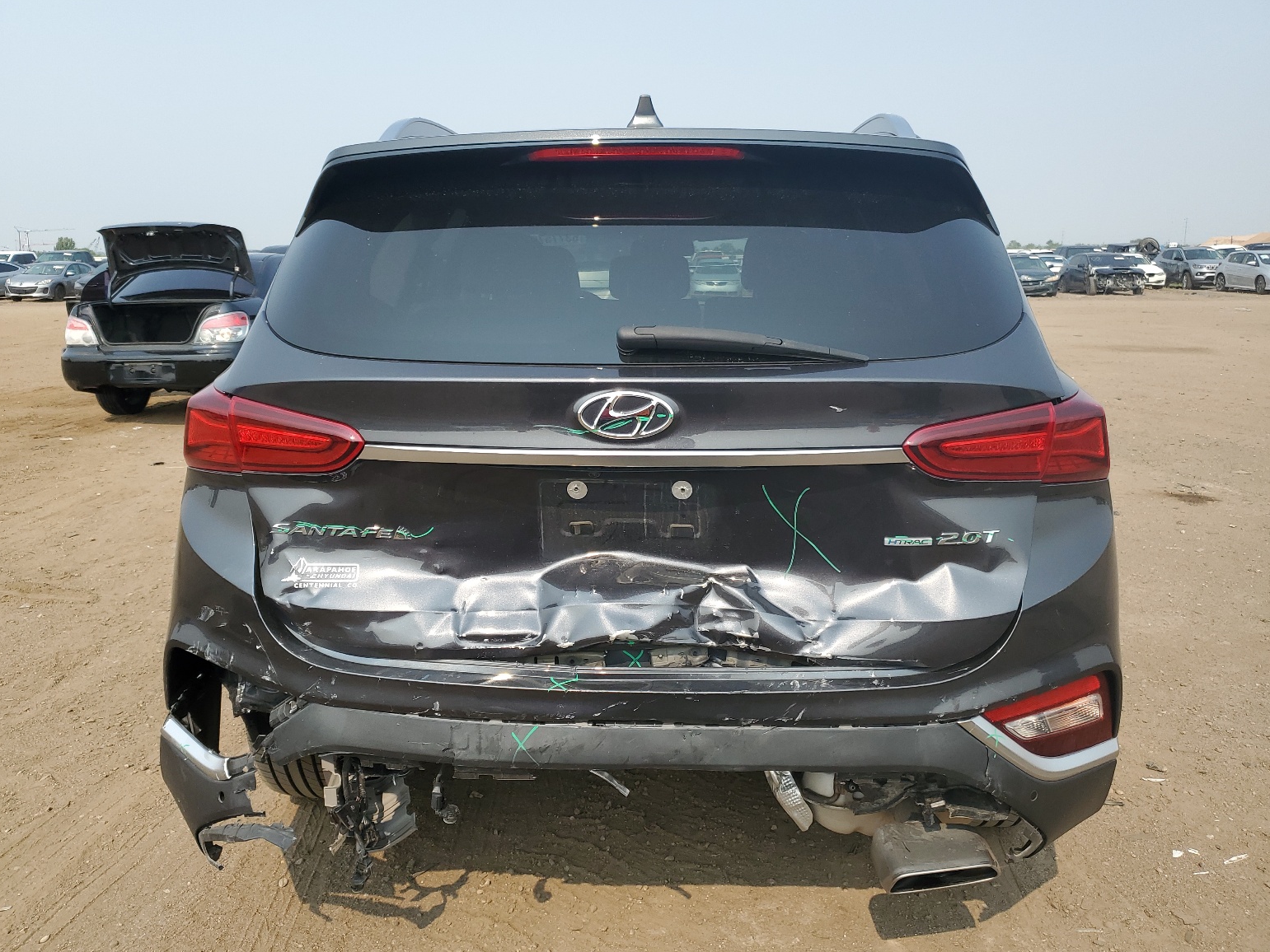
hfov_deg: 65.3
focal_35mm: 27
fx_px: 991
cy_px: 486
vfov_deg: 51.4
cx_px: 639
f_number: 1.5
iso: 50
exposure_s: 1/2000
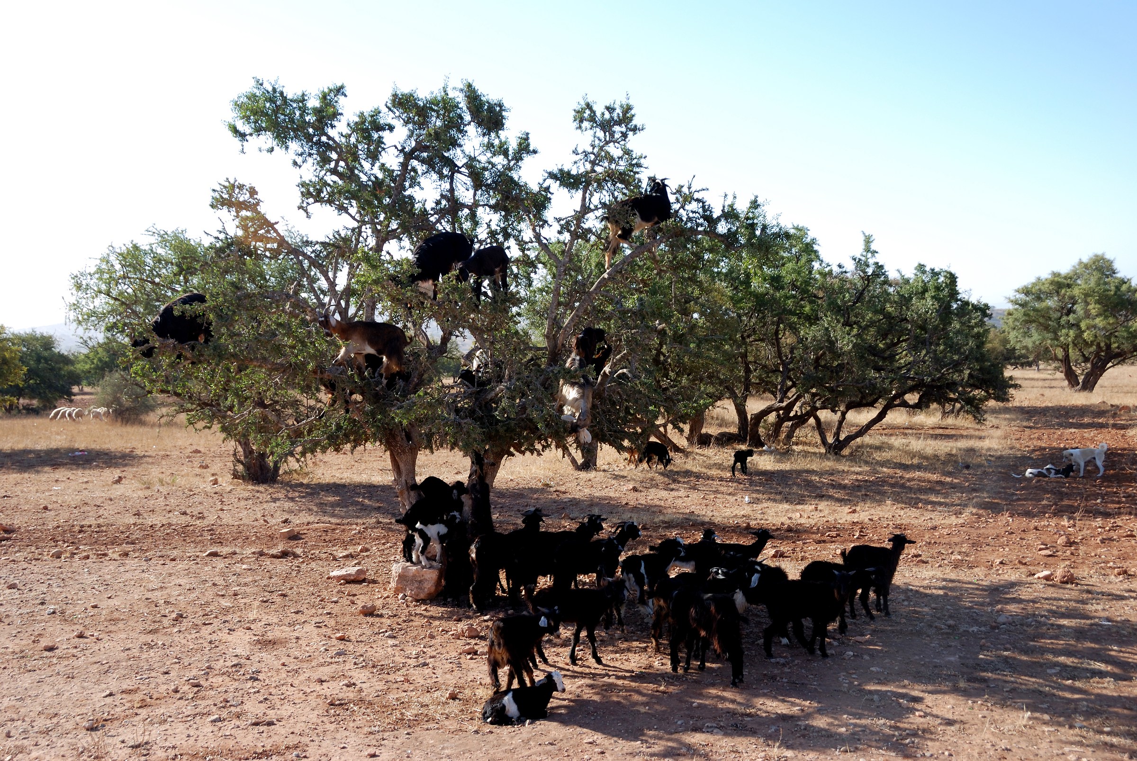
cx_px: 568
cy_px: 380
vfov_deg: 34.3
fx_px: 1233
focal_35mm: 39
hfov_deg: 49.5
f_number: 5.6
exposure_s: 1/125
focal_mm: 26
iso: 100
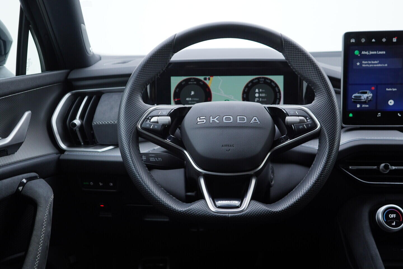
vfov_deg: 36.9
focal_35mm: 36
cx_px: 202
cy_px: 134
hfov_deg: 53.1
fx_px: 403
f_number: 2.8
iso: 125
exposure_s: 1/40
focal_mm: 24
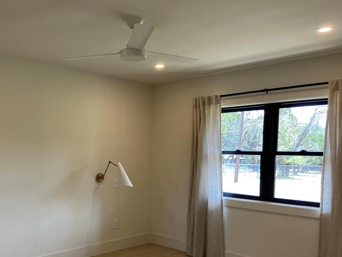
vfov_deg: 39.2
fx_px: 356
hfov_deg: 50.3
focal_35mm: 36
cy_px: 172
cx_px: 110
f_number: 1.8
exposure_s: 1/120
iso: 80
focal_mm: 4.25
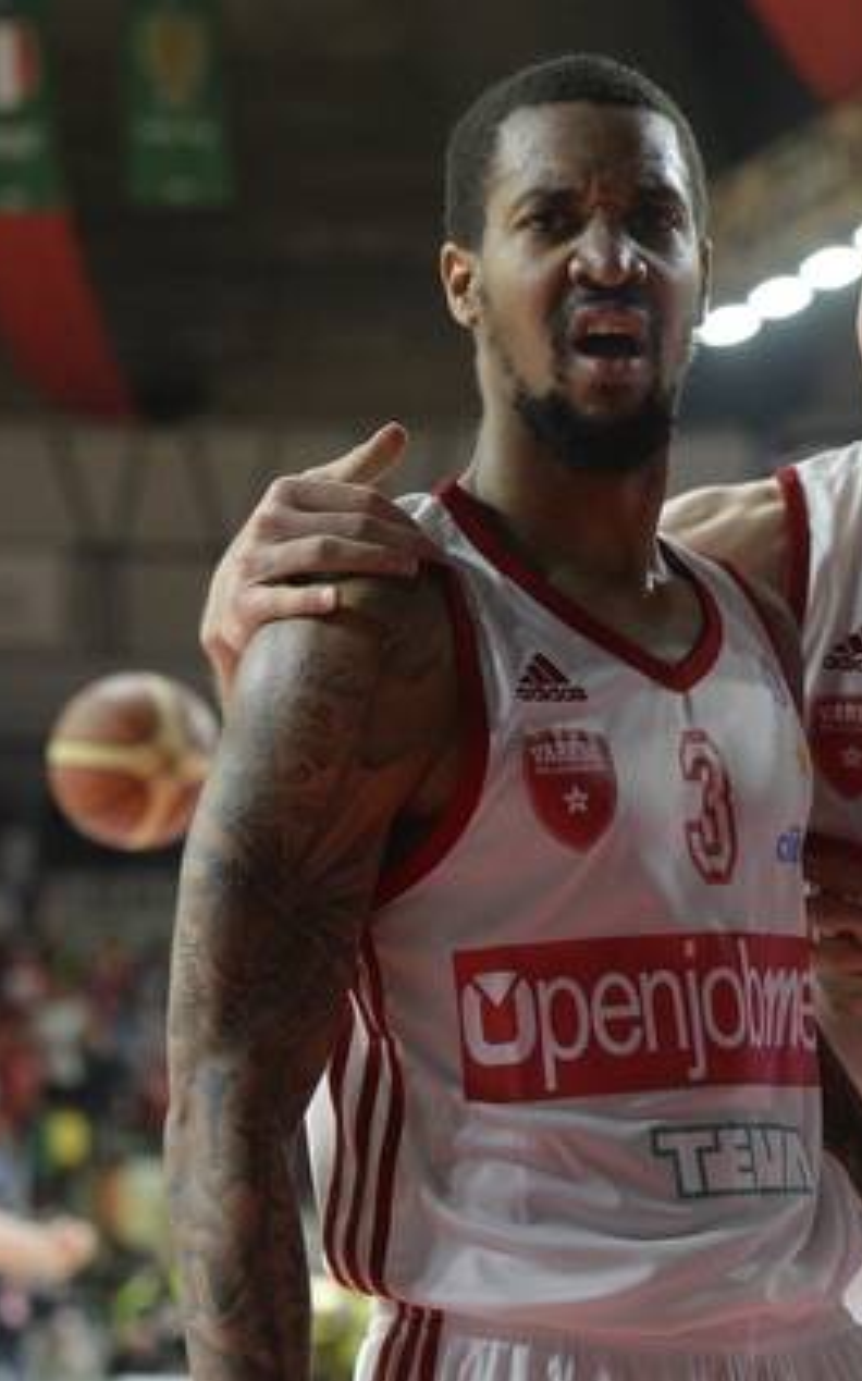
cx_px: 640
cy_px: 692
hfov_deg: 12.1
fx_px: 4064
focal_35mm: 108
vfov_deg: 19.3
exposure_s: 1/800
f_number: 2.8
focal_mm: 70
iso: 6400
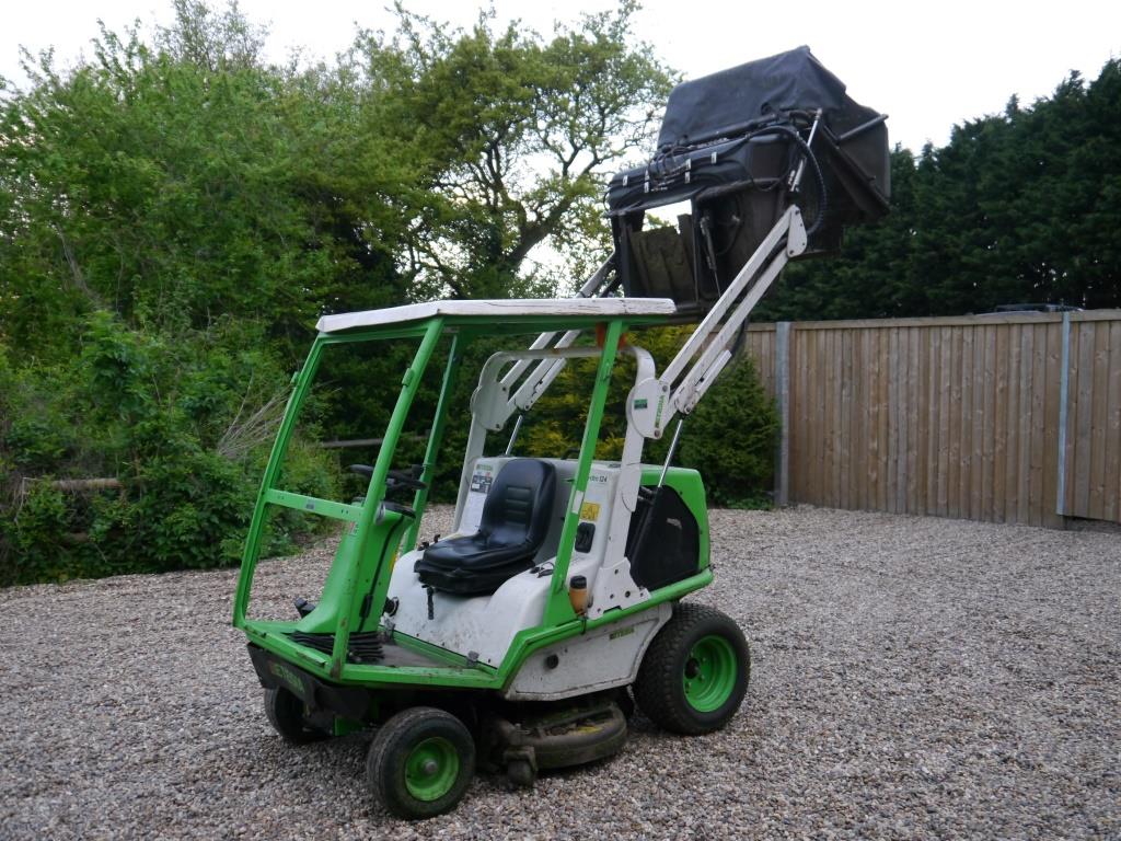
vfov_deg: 44.2
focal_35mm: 32
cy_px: 420
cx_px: 560
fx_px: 1036
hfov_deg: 56.8
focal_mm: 16
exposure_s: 1/60
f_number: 3.9
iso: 640
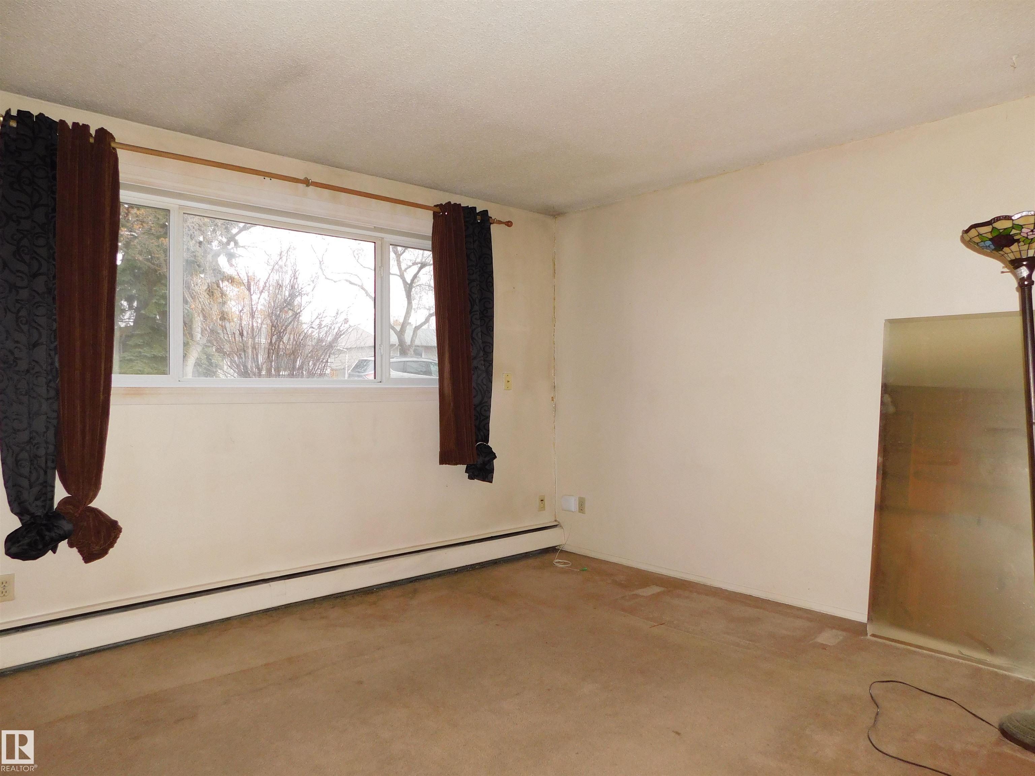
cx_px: 518
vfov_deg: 58.9
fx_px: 688
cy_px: 388
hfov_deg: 73.9
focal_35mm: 23
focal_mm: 4
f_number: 3
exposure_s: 1/30
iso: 200
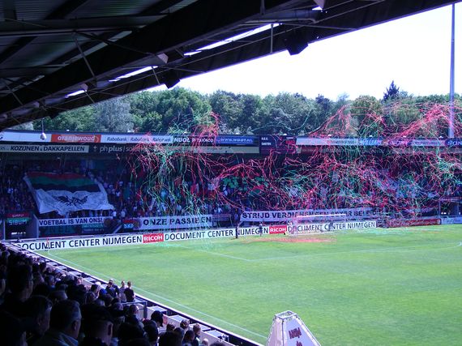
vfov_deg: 27.5
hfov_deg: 36.2
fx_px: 707
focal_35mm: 53
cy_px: 173
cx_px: 231
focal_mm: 8.8
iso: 50
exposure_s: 1/320
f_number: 3.4
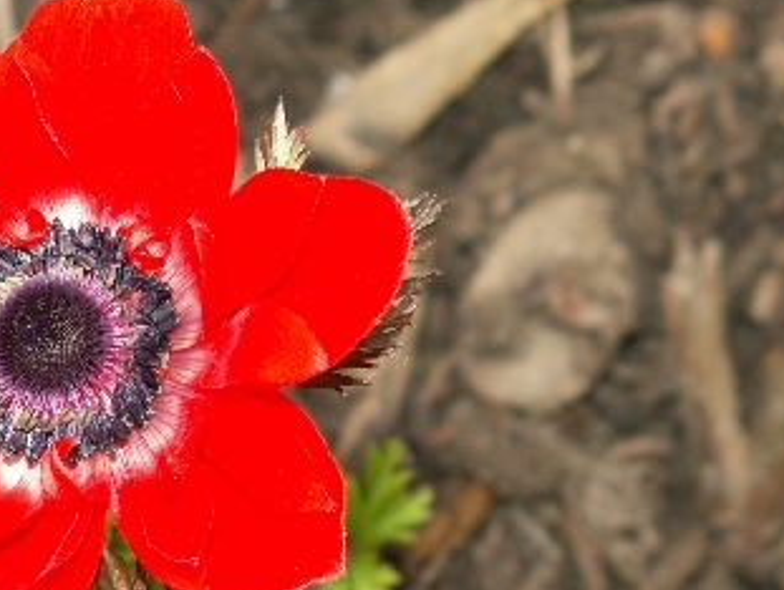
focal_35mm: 259
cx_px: 53
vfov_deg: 5.7
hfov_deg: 7.6
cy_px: 408
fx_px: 5873
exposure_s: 1/100
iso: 50
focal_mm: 20.52
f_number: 4
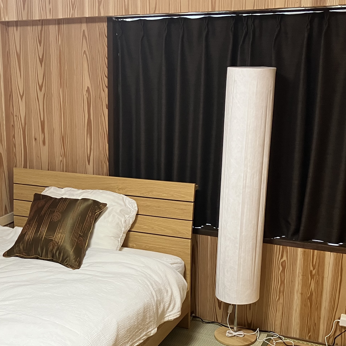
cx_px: 90
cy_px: 238
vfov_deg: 32.4
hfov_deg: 32.2
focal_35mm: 52
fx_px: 588
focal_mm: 3.99
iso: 100
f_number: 1.8
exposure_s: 1/60
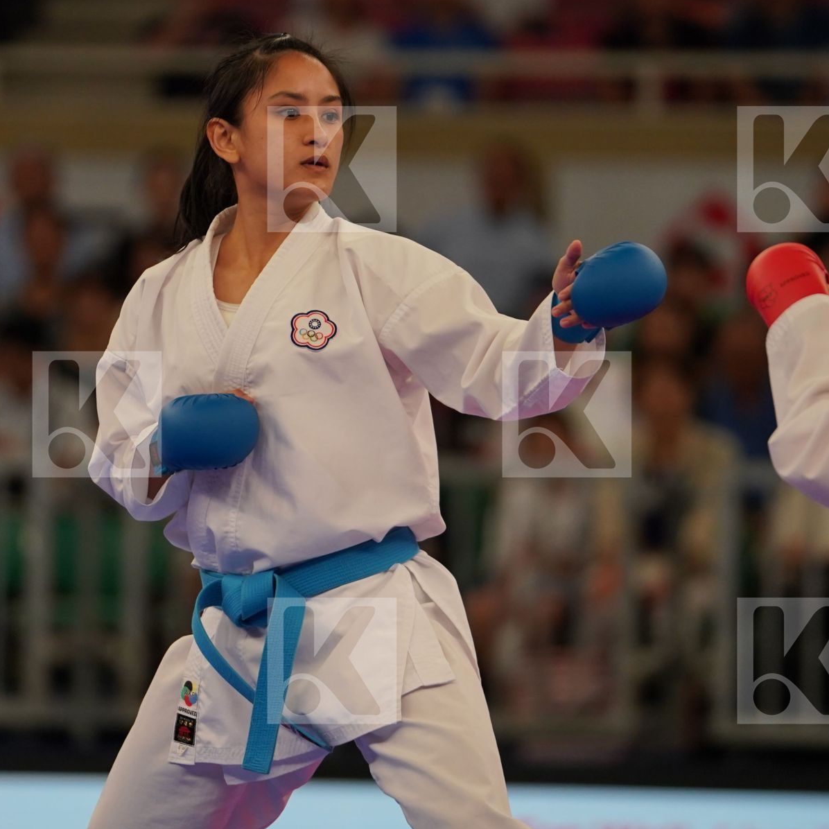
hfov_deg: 4.6
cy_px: 414
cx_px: 332
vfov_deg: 4.6
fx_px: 10296
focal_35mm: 380
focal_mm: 198
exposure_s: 1/1000
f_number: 2.8
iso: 1000
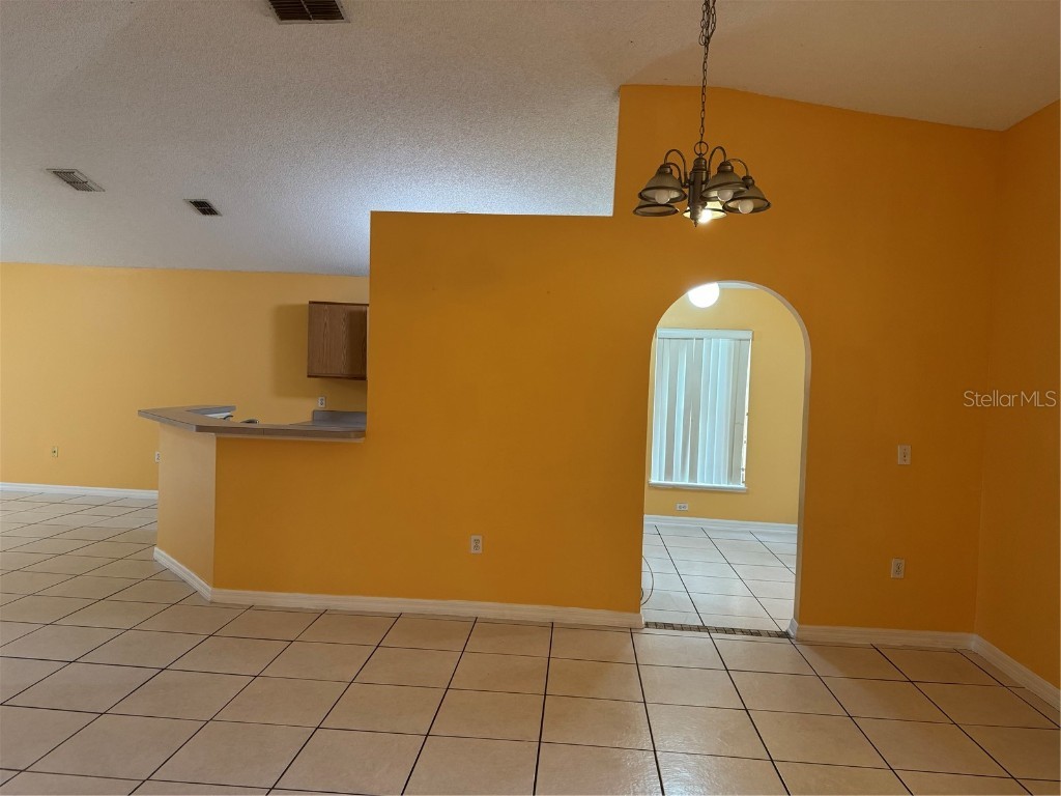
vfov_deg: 56.8
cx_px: 530
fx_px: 736
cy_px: 398
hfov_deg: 71.6
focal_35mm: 24
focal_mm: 6.76
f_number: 1.78
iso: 250
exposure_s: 1/60
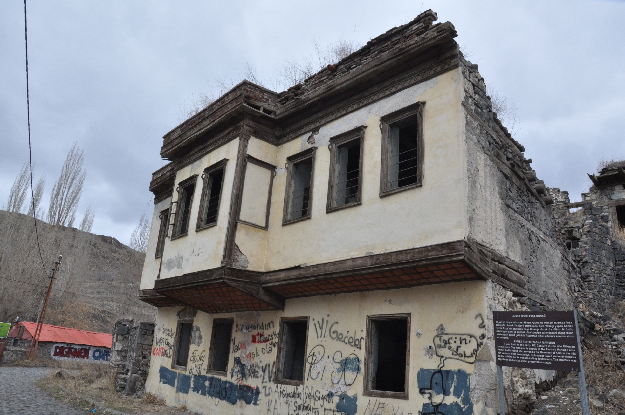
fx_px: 468
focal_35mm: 27
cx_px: 312
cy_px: 208
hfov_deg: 67.4
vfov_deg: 47.8
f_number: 13
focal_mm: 18
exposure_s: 1/640
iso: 800
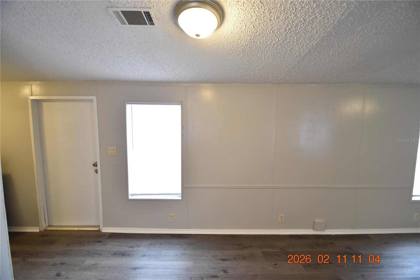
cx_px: 210
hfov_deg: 100.4
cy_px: 140
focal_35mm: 15
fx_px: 175
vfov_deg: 77.3
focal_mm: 10
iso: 800
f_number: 3.5
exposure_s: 1/60
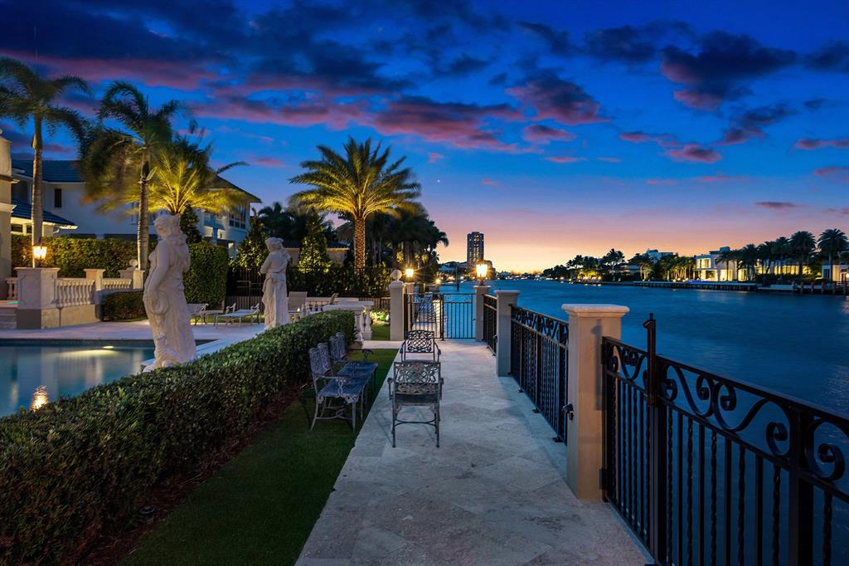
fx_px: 542
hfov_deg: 76.1
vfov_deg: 55.1
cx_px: 424
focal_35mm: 23
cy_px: 283
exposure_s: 6
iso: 160
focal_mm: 23
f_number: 8
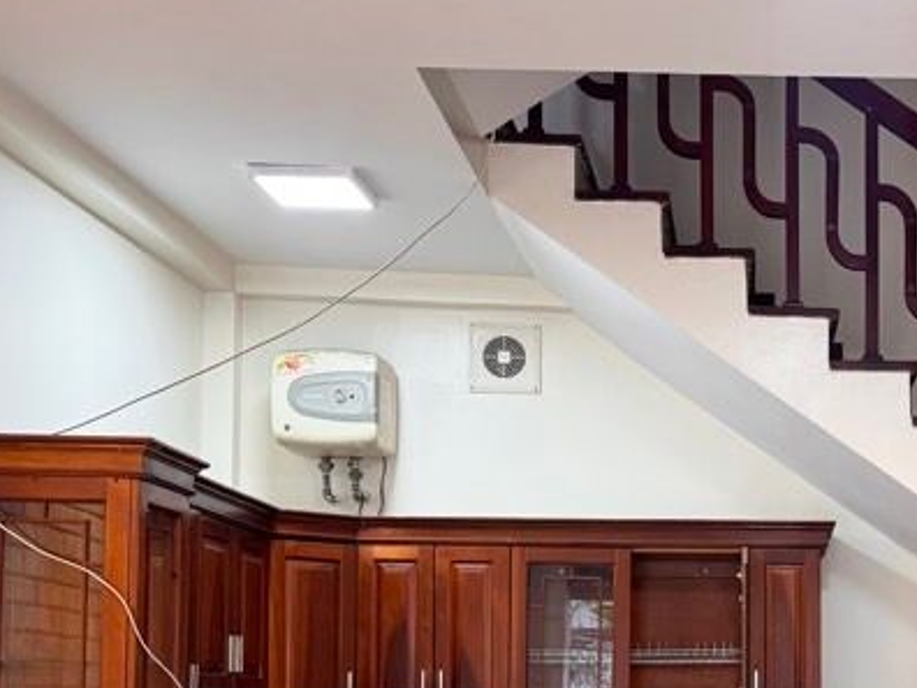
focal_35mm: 62
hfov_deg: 29.5
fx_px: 1642
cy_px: 642
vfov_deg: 22.9
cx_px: 878
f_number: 1.78
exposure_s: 1/81
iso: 200
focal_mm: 6.76
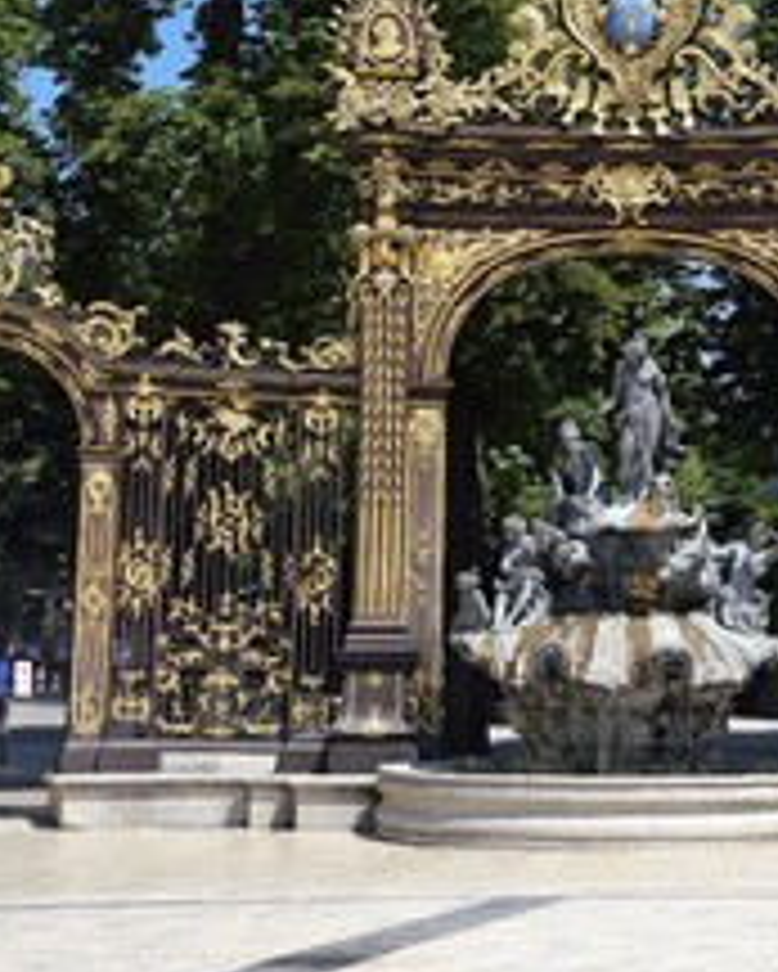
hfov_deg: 16.0
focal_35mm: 95
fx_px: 2732
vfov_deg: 20.1
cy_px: 392
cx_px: 679
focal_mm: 52
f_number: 9
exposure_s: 1/400
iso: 200
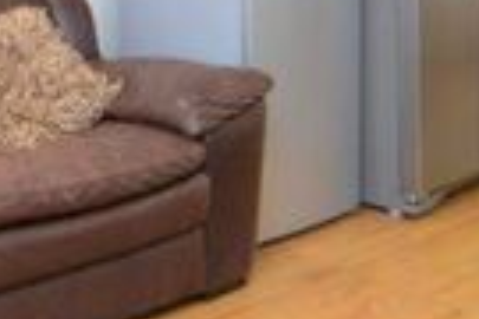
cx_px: 255
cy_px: -14
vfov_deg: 17.0
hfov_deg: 26.0
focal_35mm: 78
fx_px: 1038
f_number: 3.5
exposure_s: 1/45
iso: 800
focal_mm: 10
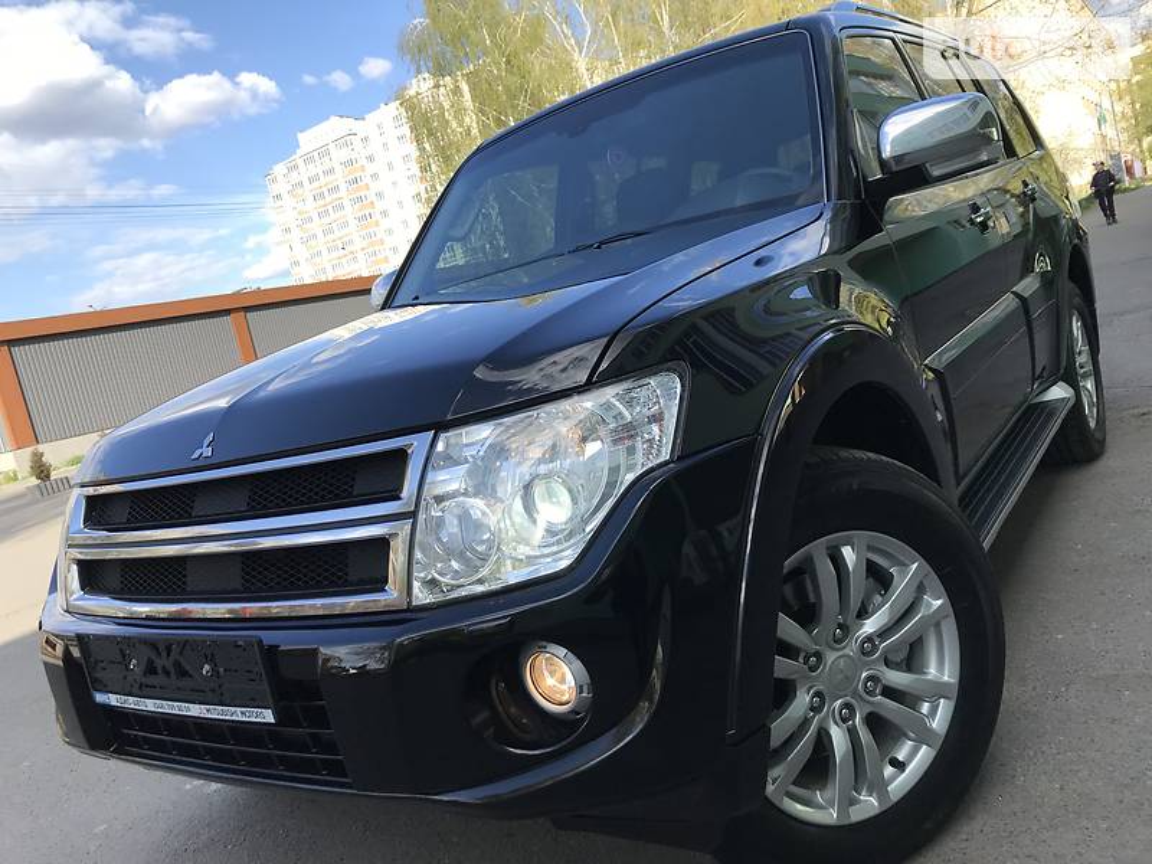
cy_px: 432
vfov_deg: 49.7
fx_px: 932
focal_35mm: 28
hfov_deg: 63.4
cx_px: 576
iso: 20
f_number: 1.8
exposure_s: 1/1030
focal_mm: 4
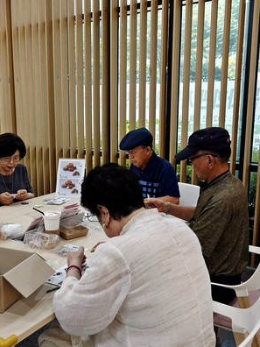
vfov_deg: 52.6
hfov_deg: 40.6
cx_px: 110
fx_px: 351
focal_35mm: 35
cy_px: 174
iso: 125
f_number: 2.4
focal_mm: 8.8
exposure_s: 1/30
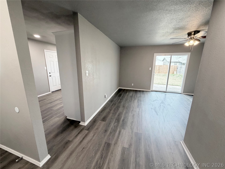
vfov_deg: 85.7
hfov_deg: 102.1
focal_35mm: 14
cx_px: 112
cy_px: 84
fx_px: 91
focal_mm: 2.22
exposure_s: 1/60
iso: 250
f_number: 2.2
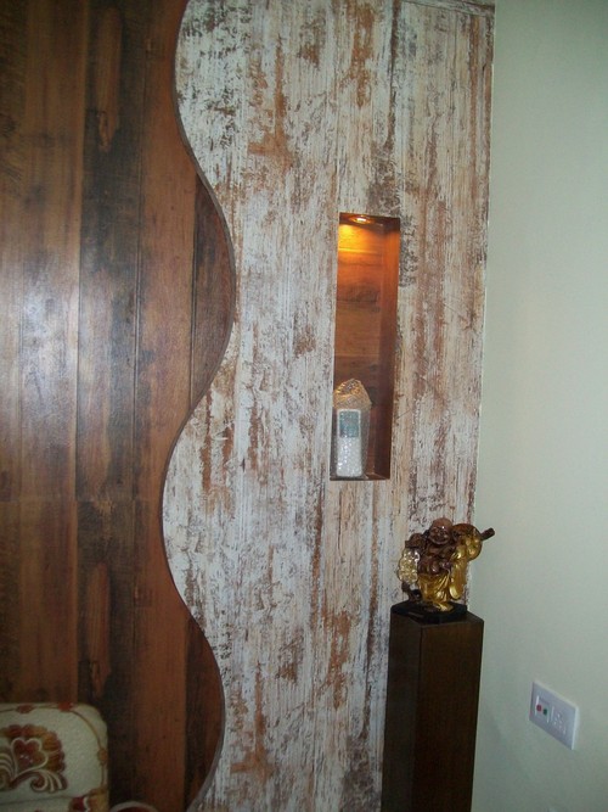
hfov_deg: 41.8
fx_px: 796
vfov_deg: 54.0
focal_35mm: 34
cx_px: 304
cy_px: 406
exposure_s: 1/60
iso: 160
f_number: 2.7
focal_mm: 6.1
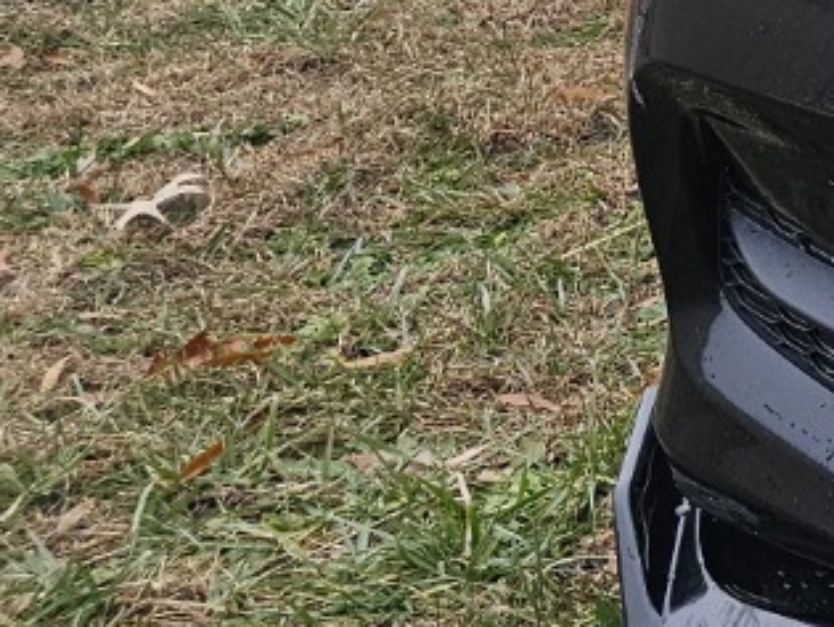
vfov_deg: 13.7
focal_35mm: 105
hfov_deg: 14.1
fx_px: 2533
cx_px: 1885
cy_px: -140
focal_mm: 6.3
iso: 200
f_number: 1.7
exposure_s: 1/190
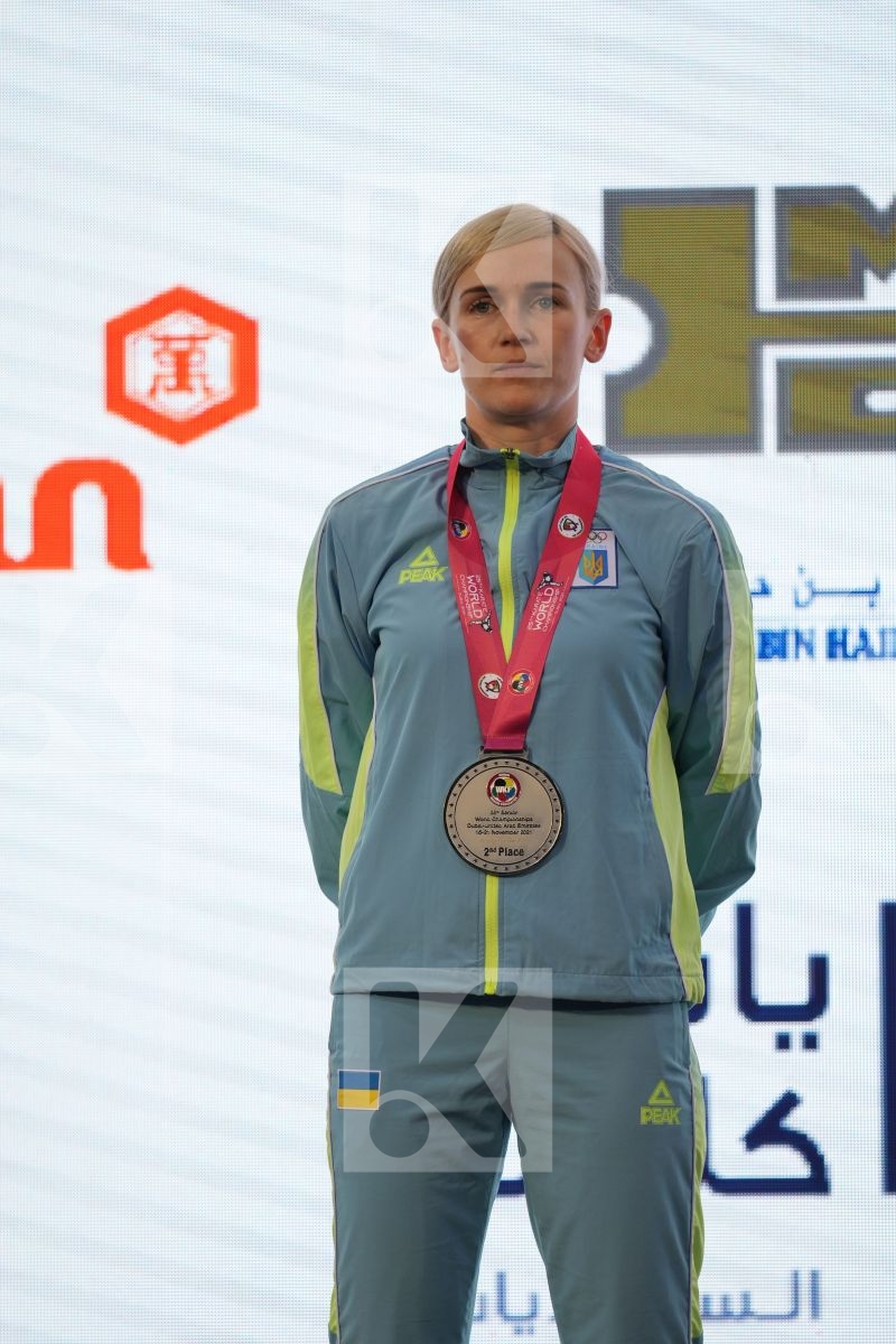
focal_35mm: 300
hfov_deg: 4.6
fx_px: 11199
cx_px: 448
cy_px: 672
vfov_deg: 6.9
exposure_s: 1/250
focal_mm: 200
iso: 250
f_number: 2.8
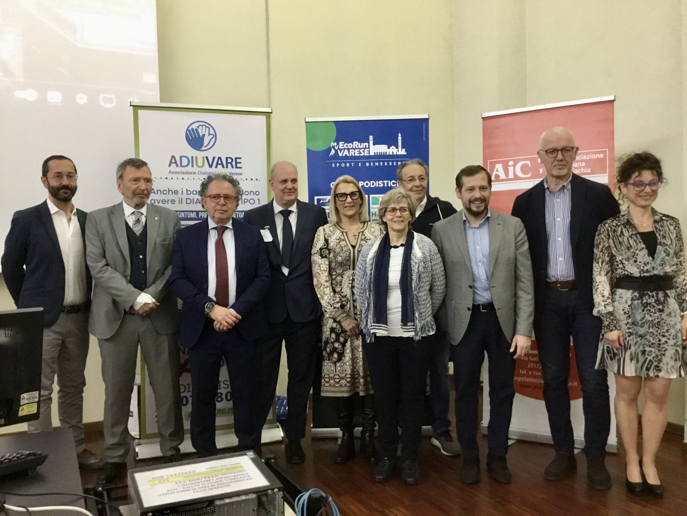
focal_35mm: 31
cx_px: 344
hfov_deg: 58.4
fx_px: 615
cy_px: 258
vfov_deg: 45.4
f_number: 2.4
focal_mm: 3.3
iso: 200
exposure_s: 1/25
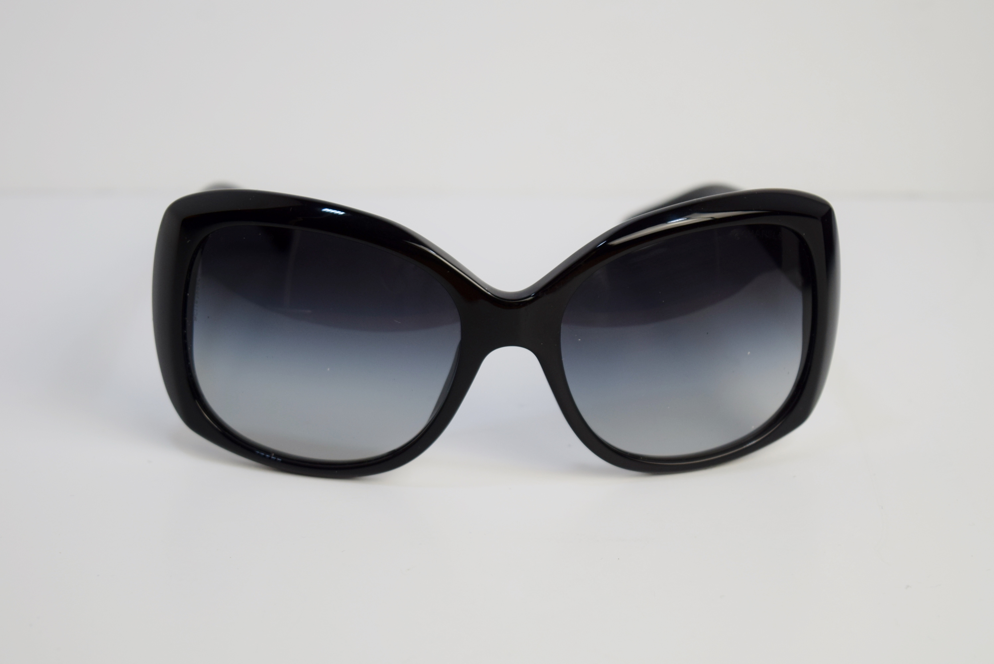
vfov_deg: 16.6
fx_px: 2280
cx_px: 497
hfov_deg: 24.6
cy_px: 332
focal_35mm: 82
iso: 400
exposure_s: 1/125
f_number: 6.3
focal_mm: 55
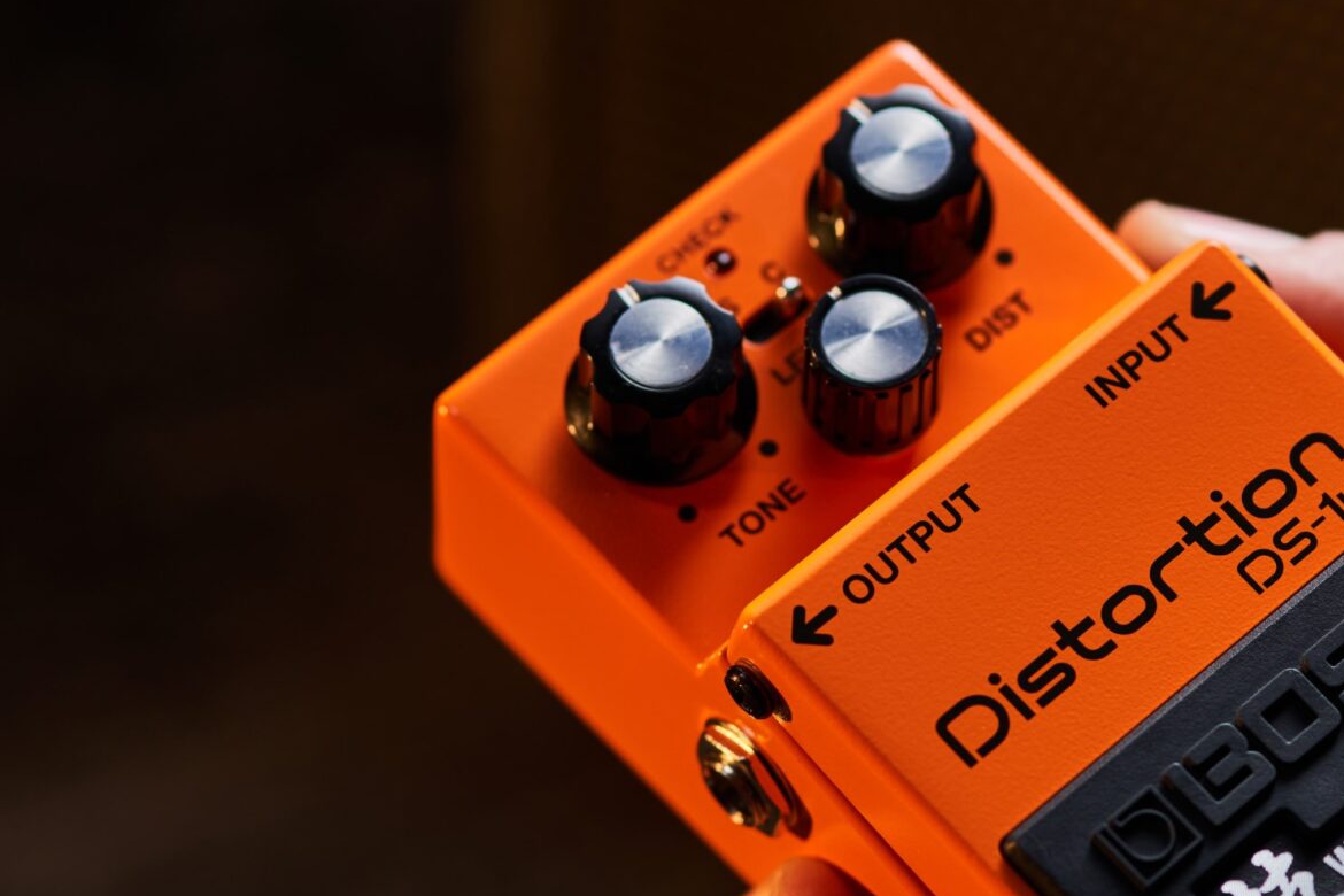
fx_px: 6943
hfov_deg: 11.0
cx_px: 1194
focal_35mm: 186
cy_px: 614
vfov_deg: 7.4
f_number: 3.5
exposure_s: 1/60
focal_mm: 85
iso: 100
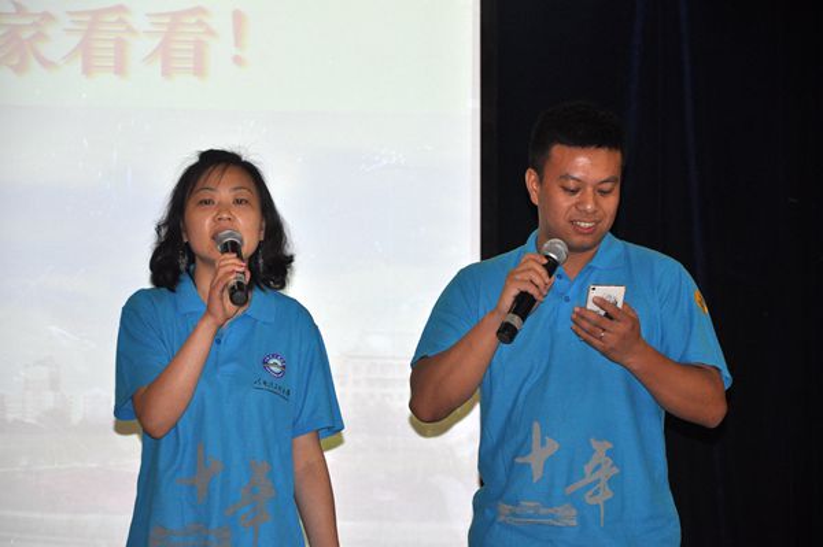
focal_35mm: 158
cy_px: 274
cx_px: 412
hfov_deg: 13.1
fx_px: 3598
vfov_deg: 8.7
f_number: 5.6
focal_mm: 105
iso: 800
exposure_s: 1/60
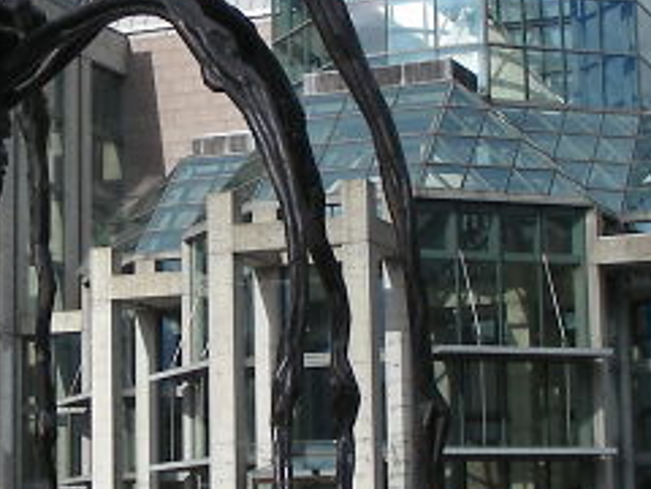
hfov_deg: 17.6
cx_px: 155
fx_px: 2088
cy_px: 197
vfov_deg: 13.3
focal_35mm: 111
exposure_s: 1/654
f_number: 4
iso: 50
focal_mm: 6.3
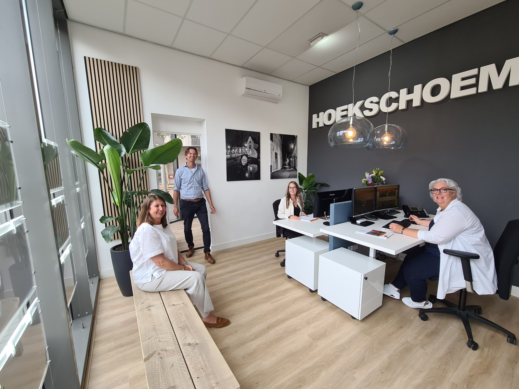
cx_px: 260
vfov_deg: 89.9
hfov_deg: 106.2
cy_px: 194
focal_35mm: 13
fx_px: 195
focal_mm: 2.22
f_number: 2.2
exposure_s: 1/100
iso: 100
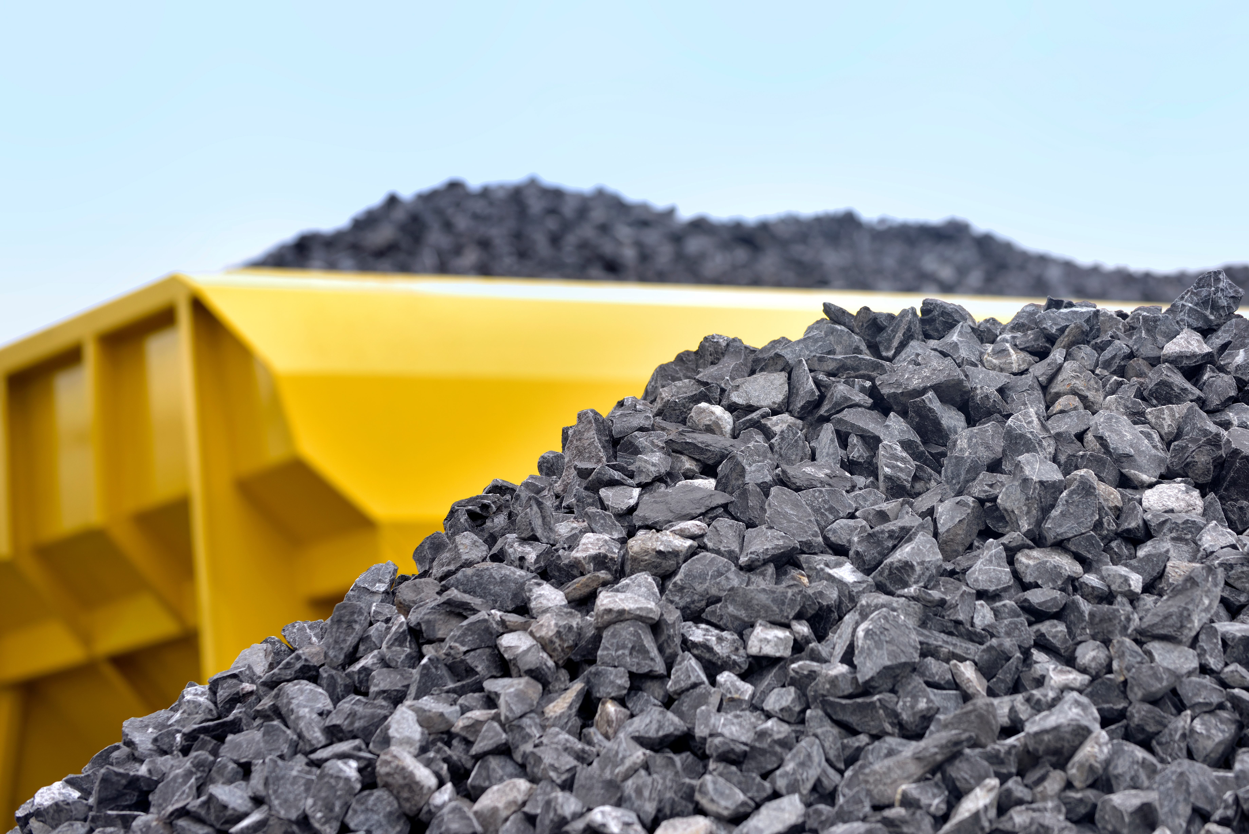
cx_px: 624
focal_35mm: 110
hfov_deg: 18.6
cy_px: 417
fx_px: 3817
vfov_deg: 12.5
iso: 200
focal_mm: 110
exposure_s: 1/250
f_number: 5.6
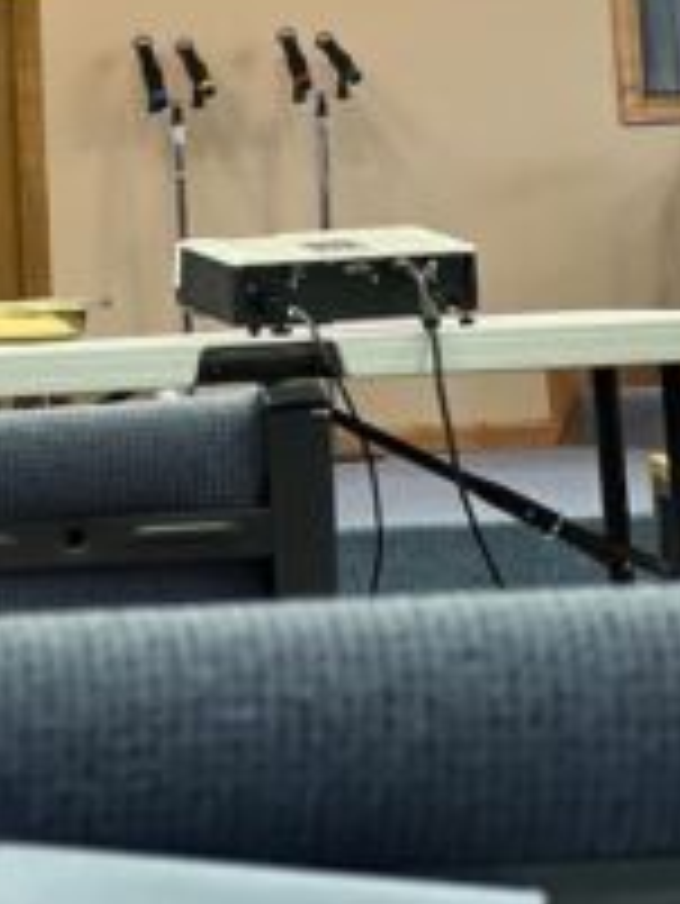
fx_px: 6018
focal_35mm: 230
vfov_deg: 8.5
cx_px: -302
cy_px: -148
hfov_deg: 6.4
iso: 200
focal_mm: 9
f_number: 2.8
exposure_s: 1/40
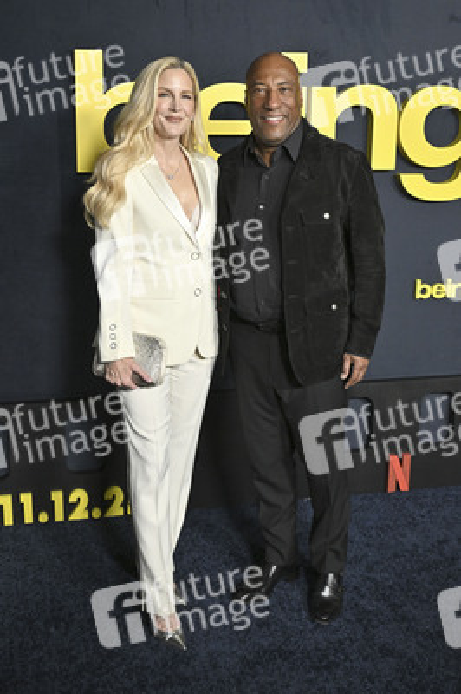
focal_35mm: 41
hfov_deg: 32.6
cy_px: 347
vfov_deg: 47.4
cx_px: 230
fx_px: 789
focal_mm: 41
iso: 2500
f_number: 5.6
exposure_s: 1/320
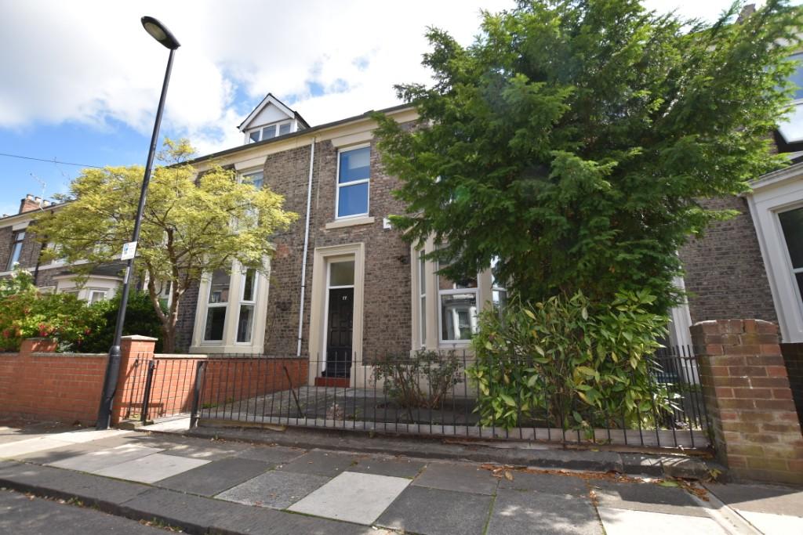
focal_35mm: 15
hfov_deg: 100.4
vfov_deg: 77.3
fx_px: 335
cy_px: 268
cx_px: 402
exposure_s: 1/160
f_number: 6.3
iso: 100
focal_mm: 10
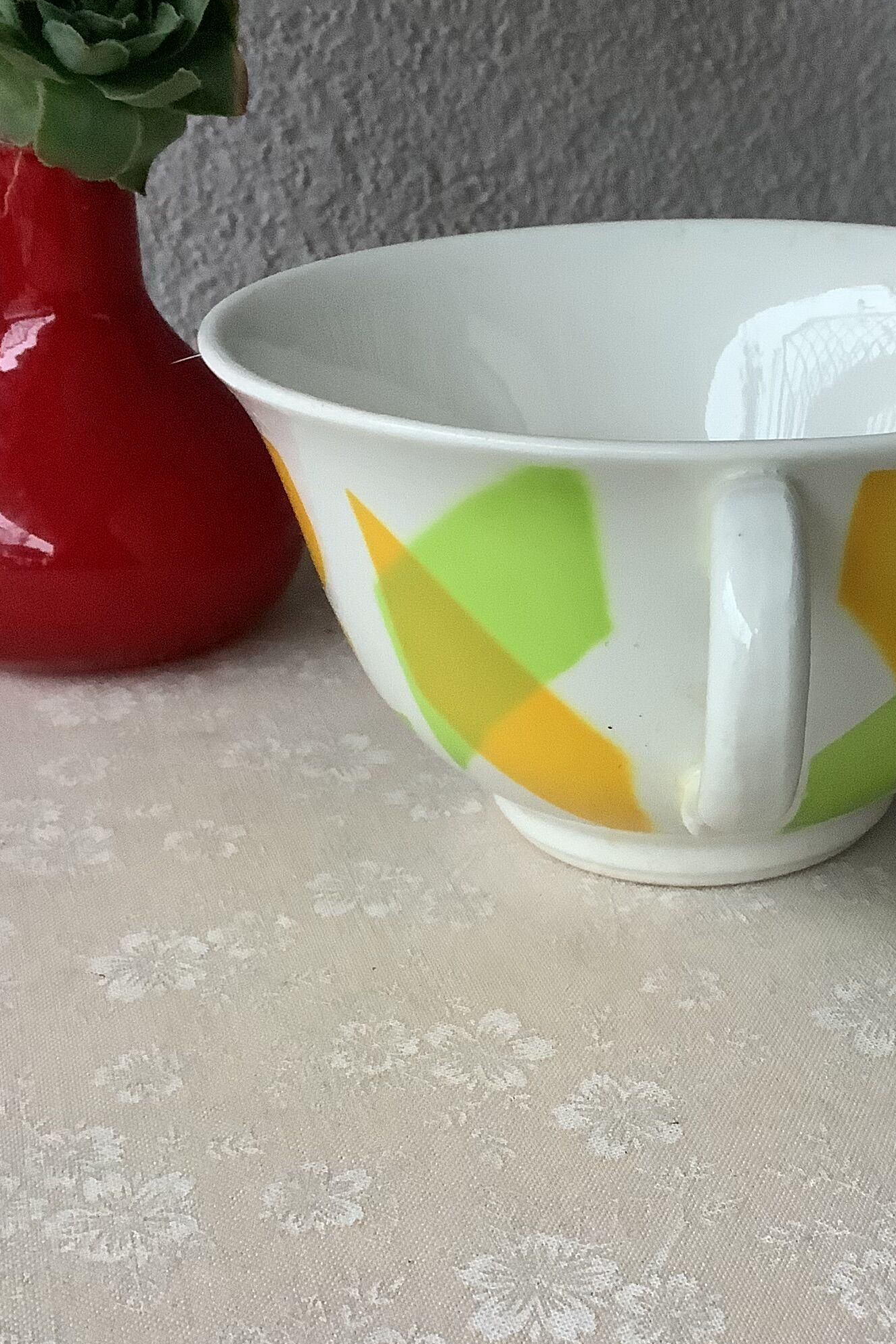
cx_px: 736
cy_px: 617
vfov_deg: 37.5
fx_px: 1979
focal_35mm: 53
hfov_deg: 25.0
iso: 320
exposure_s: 1/50
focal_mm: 3.3
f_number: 2.4
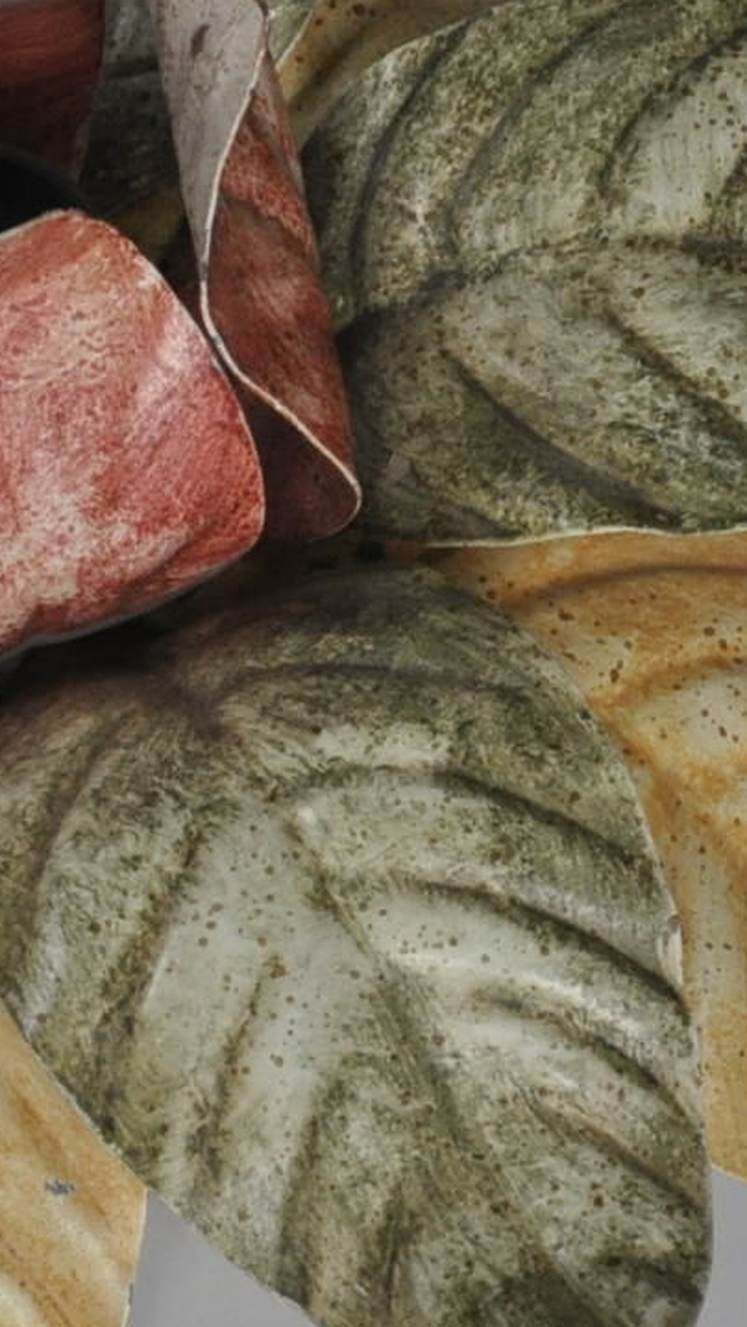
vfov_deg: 7.3
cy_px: 554
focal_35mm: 294
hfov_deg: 4.1
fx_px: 10350
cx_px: -28
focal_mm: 70
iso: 1250
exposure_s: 1/125
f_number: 5.3
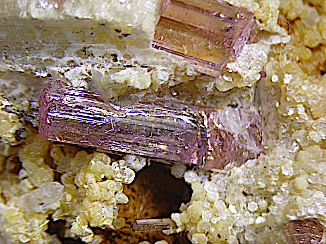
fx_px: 942
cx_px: 163
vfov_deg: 14.8
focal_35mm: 100
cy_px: 122
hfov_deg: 19.6
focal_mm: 18
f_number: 5.7
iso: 125
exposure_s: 1/125
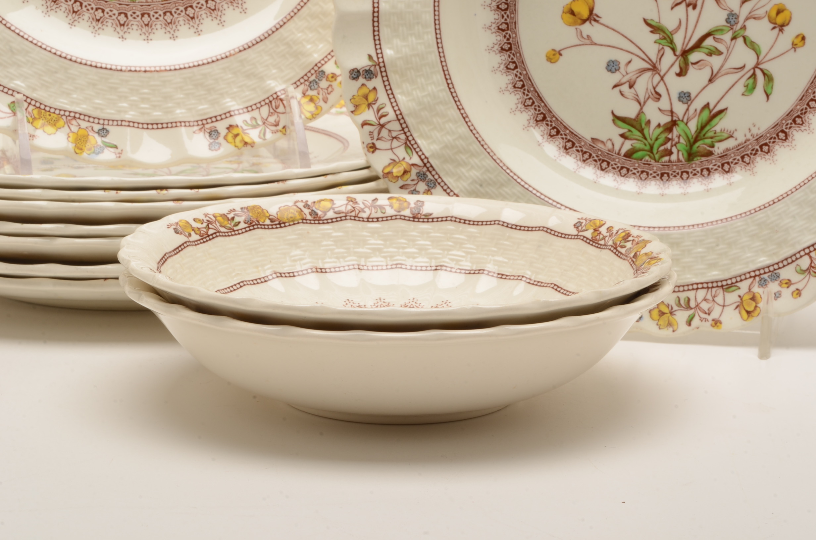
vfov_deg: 16.5
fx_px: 1866
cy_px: 270
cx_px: 408
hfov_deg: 24.7
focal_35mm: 82
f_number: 29
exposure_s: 1/160
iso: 100
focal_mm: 55
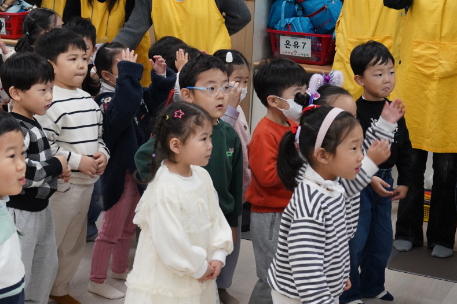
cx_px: 119
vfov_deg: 18.6
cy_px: 117
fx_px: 927
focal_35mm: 73
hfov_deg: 27.4
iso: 2500
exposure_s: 1/100
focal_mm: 48
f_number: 6.3
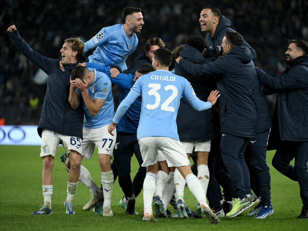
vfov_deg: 5.7
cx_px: 164
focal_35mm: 261
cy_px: 116
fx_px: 2323
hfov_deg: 7.6
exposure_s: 1/1250
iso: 3200
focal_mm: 240
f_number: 4
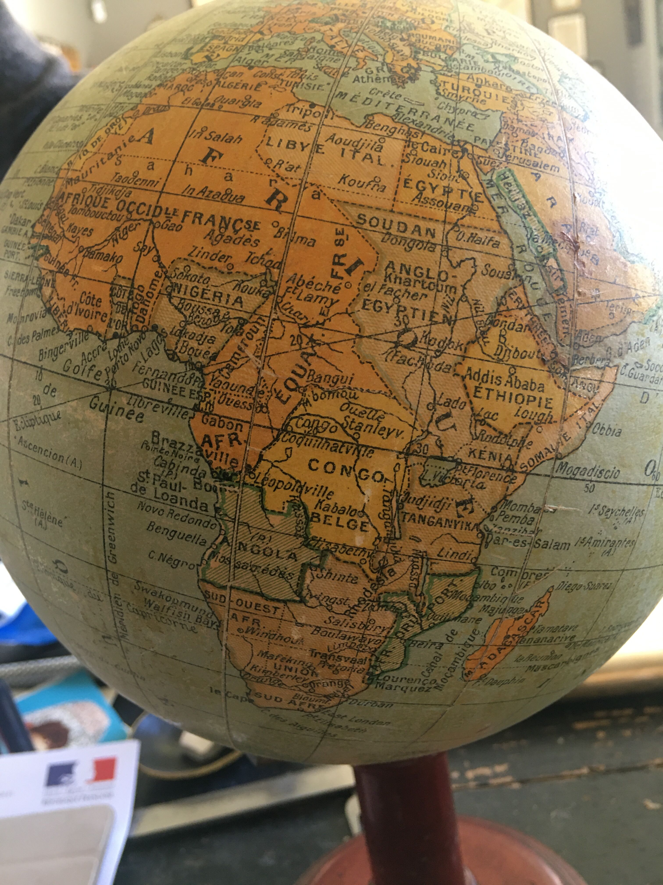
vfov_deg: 61.7
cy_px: 442
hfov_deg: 48.2
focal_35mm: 29
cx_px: 332
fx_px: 741
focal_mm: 4.15
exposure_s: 1/17
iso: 64
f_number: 2.2
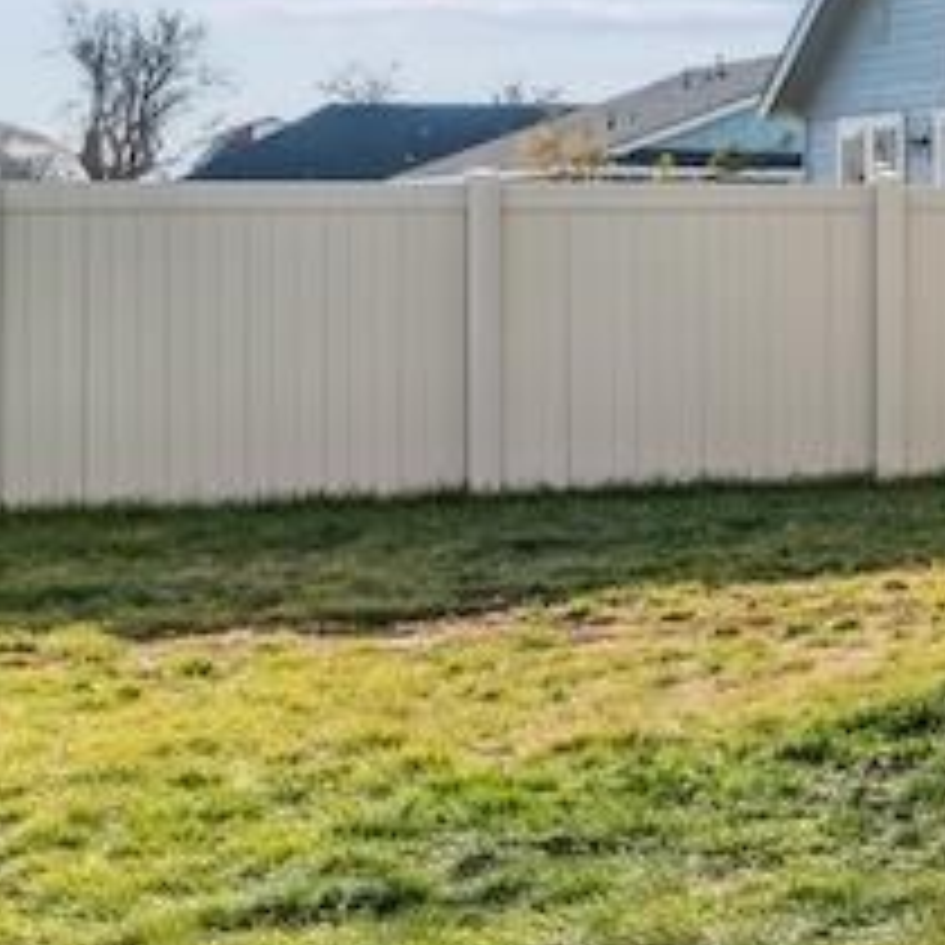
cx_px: 2804
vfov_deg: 19.2
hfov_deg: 11.5
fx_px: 2782
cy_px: 274
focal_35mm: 90
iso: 400
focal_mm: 17.4
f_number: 13
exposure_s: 1/250
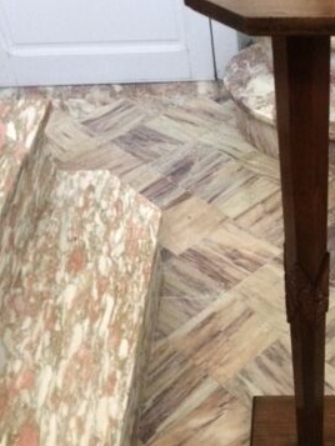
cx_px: 298
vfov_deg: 36.8
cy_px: 211
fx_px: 671
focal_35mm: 52
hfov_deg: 27.1
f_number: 2.2
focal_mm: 4.15
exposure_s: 1/25
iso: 320
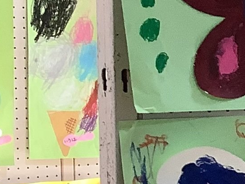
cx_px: 705
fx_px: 1309
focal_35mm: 185
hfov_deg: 8.9
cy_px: 205
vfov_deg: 8.0
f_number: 2.4
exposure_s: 1/120
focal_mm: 3.3
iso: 80
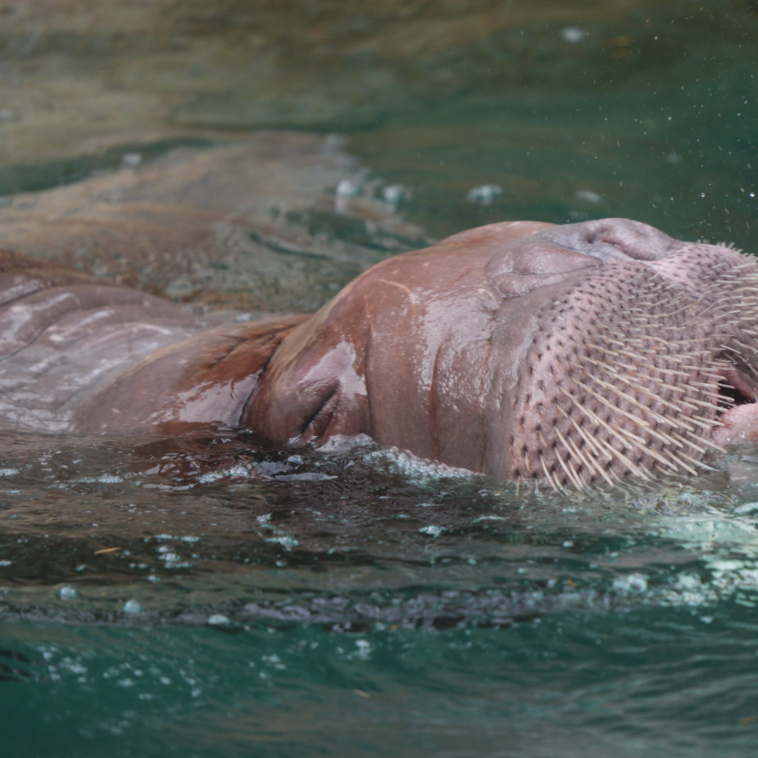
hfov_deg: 2.3
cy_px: 379
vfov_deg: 2.3
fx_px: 18581
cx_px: 532
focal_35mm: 750
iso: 800
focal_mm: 588
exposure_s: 1/400
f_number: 6.3
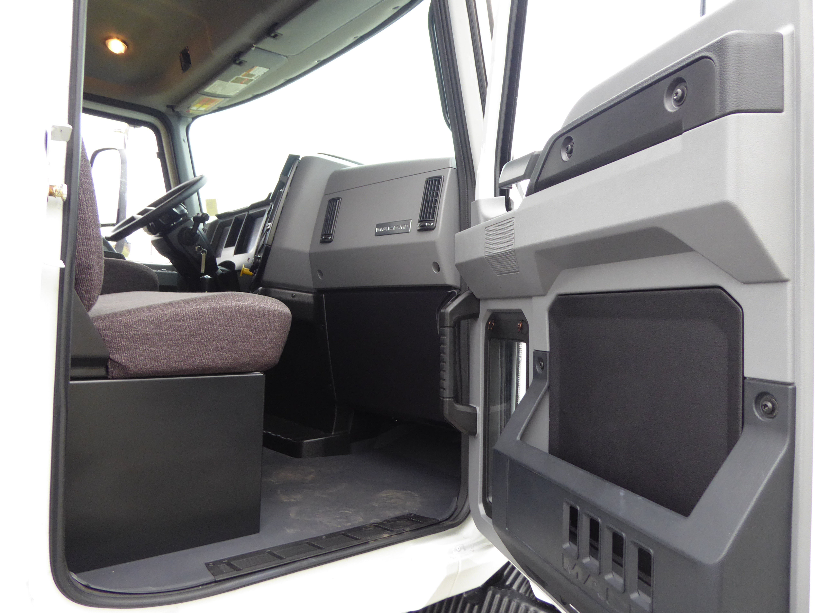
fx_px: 567
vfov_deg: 56.8
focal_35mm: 24
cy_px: 306
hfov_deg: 71.6
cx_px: 409
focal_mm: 4.3
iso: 160
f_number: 3.3
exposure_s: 1/60
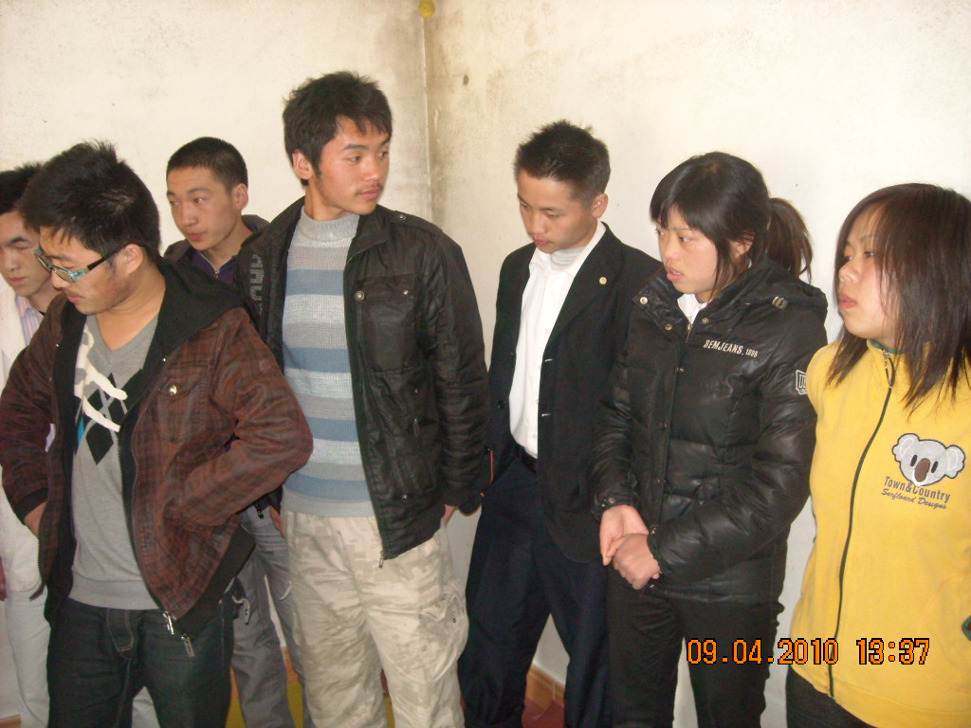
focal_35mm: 35
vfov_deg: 40.7
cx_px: 486
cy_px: 364
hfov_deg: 52.6
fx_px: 982
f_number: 2.8
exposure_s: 1/60
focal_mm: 5.7
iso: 400
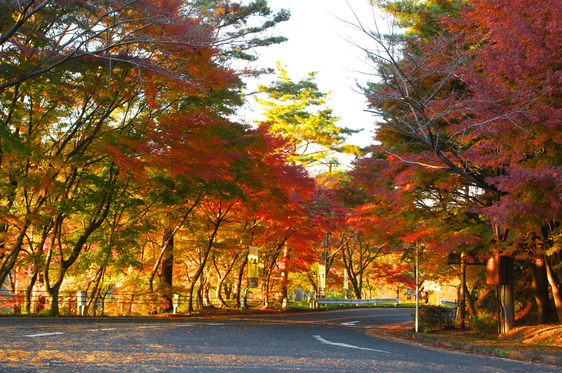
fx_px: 702
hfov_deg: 43.7
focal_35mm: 45
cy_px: 186
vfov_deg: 29.8
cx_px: 281
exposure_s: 1/13
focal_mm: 30
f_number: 6.3
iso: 200
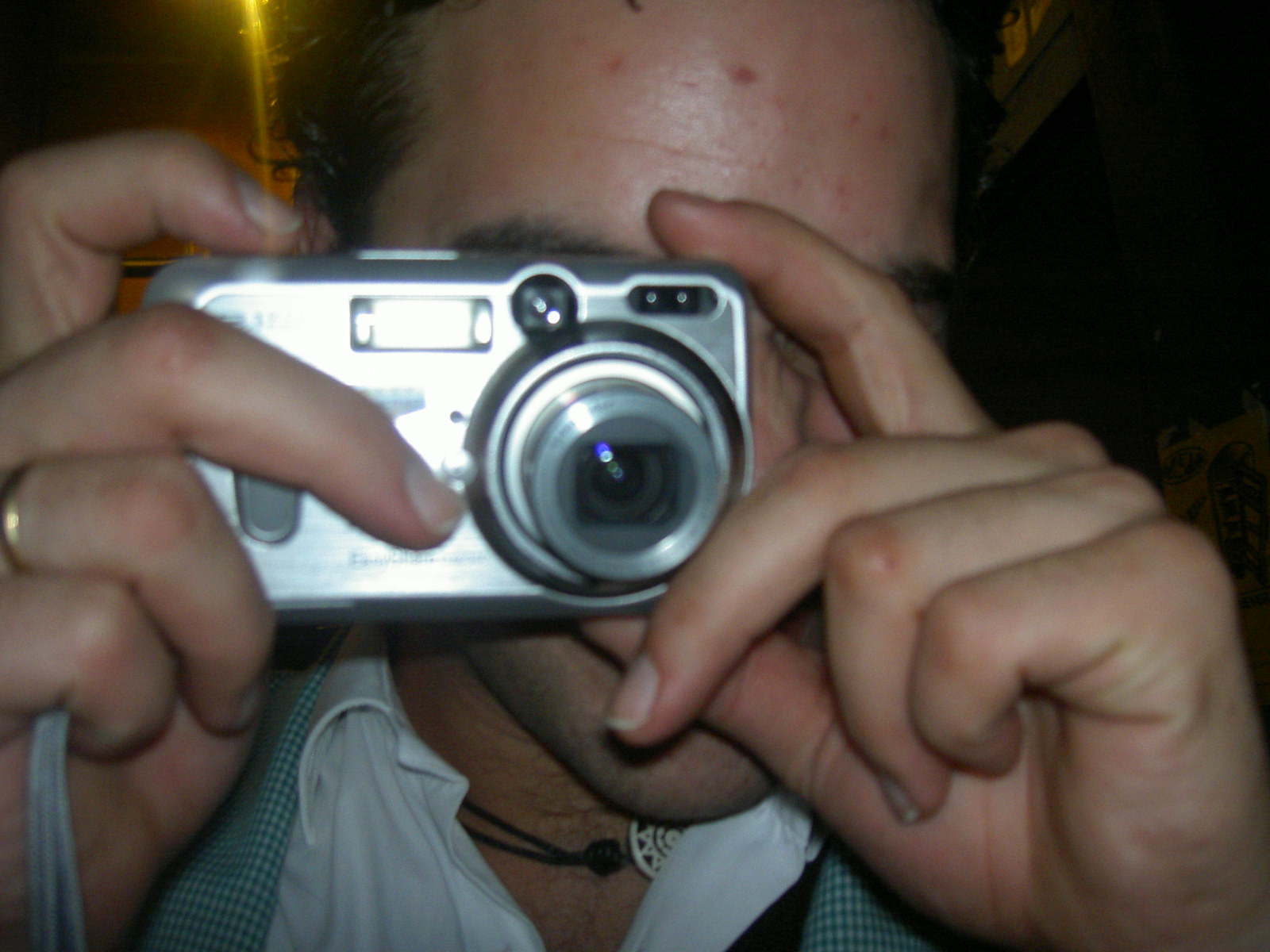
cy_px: 476
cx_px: 635
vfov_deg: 36.8
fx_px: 1431
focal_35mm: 39
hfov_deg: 47.9
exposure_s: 1/59.5
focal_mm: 8
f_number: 2.8
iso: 100
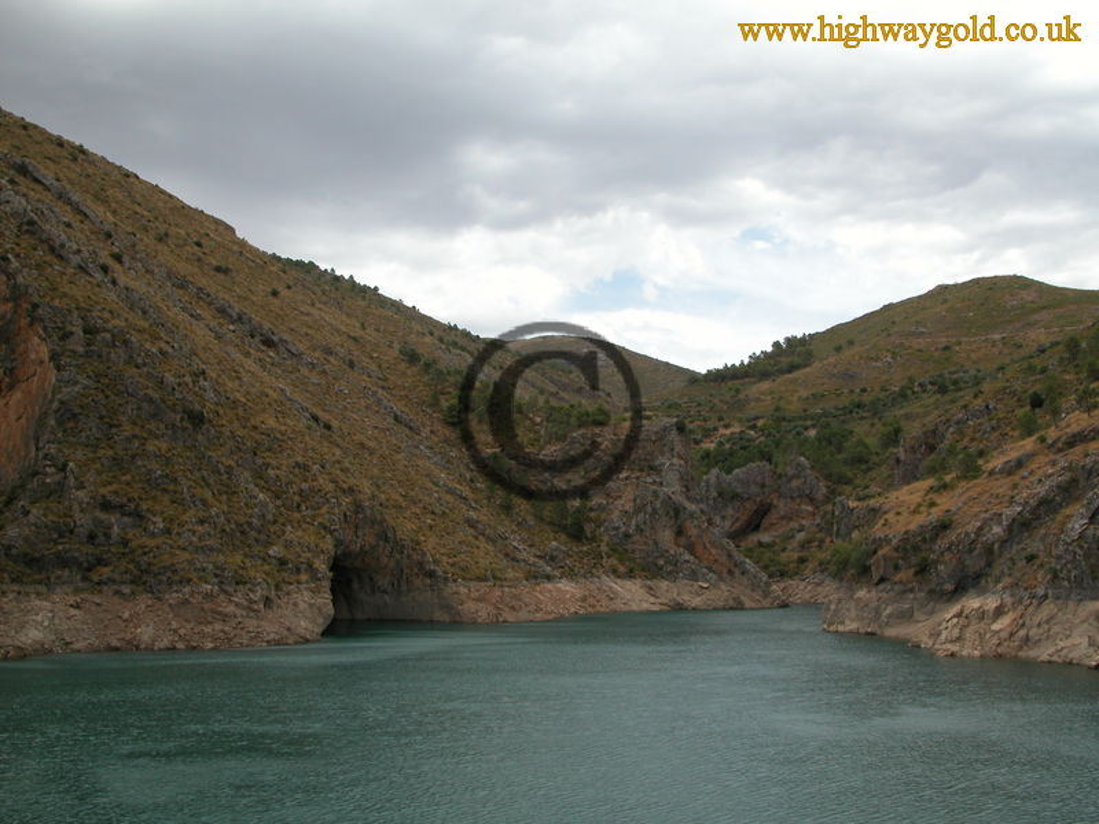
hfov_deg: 52.6
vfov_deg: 40.7
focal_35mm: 35
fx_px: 1111
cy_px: 412
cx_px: 550
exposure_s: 1/252
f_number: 6.3
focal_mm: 8.9
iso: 100
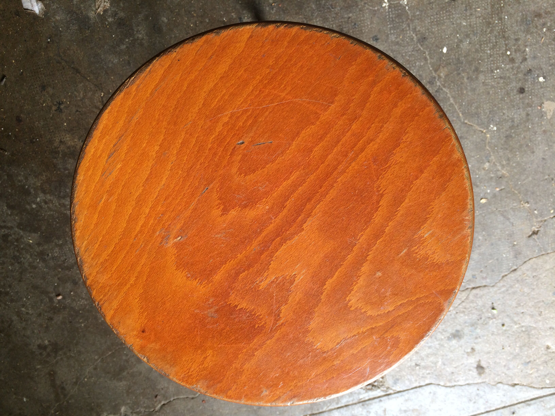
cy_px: 208
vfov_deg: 48.2
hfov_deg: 61.7
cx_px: 278
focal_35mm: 29
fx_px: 465
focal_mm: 4.15
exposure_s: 1/50
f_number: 2.2
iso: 50
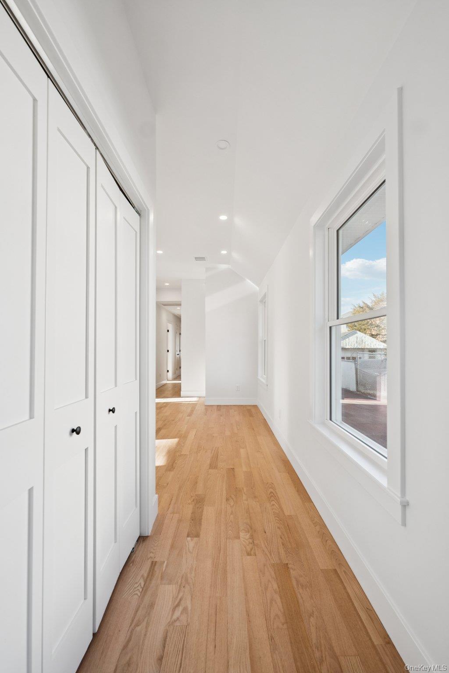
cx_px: 224
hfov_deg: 81.2
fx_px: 262
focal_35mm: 14
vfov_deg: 104.3
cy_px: 336
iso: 500
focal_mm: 14
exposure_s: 1/320
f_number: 5.6
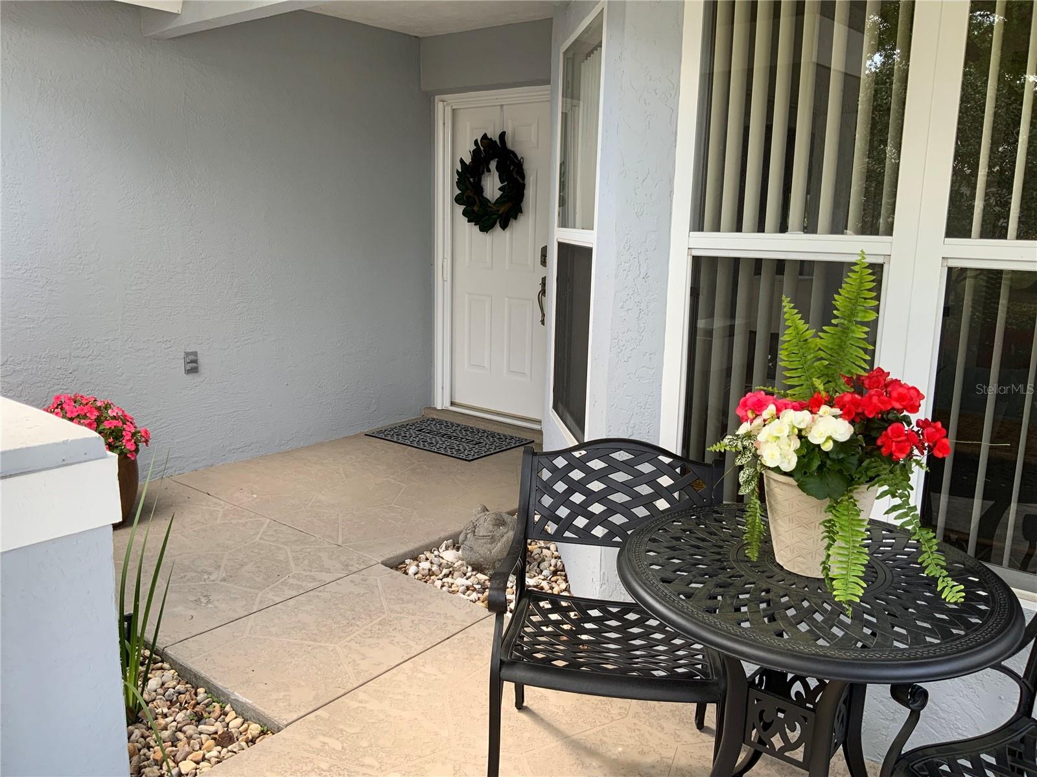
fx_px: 869
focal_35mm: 29
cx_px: 518
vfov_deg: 48.2
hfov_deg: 61.7
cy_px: 388
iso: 20
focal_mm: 3
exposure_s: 1/122
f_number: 1.8
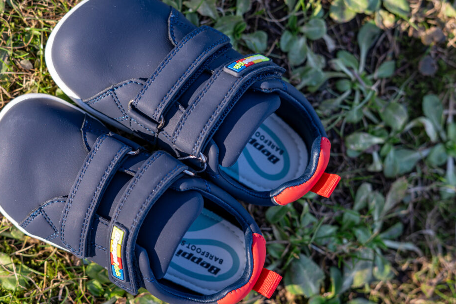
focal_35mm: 65
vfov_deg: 20.9
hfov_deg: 30.9
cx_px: 192
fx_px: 823
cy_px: 148
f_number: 4
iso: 100
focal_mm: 50
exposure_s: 1/60
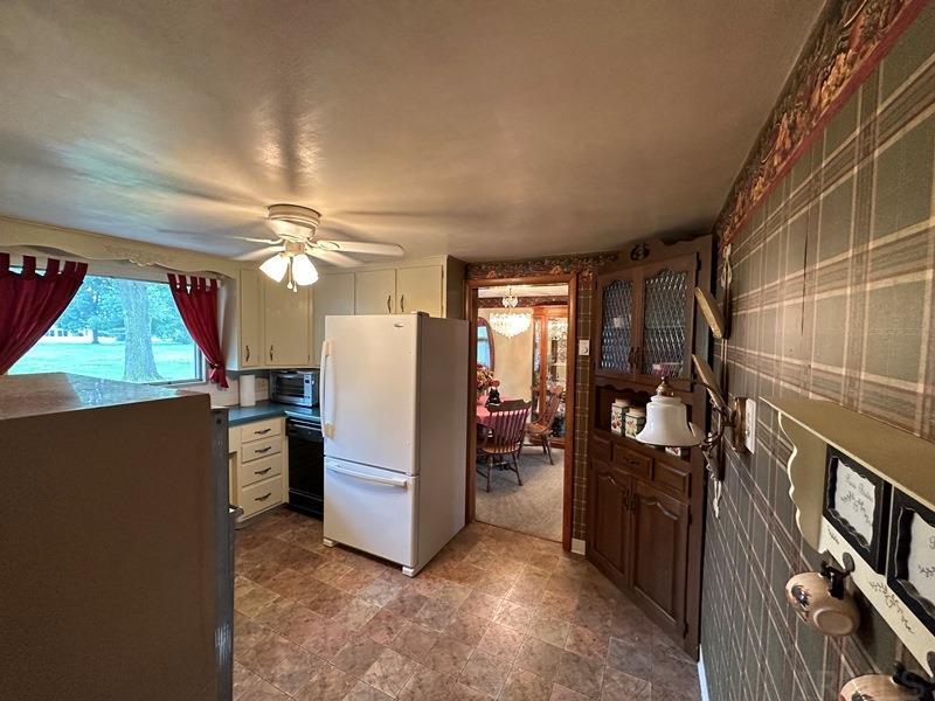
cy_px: 350
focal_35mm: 14
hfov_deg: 102.1
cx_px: 468
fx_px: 378
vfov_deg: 85.7
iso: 250
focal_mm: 2.22
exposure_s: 1/60
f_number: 2.2
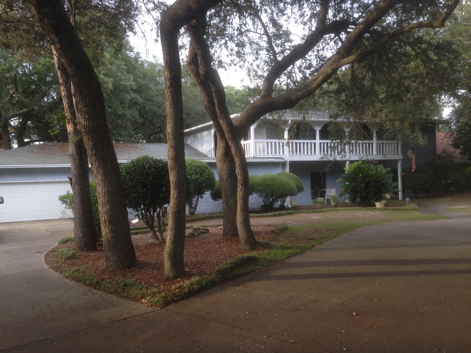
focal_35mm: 33
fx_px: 449
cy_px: 176
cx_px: 236
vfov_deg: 42.9
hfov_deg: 55.4
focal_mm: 4.12
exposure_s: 1/40
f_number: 2.4
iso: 50
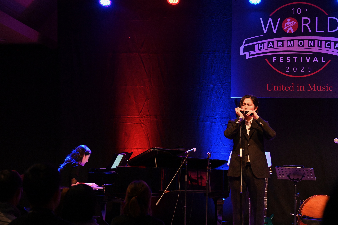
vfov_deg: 16.3
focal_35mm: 84
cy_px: 112
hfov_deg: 24.2
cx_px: 169
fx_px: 789
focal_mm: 84
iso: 8000
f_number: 6
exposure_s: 1/80
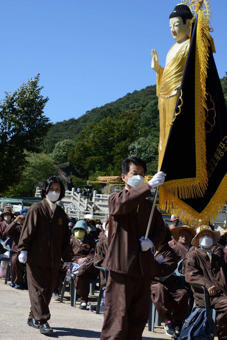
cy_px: 170
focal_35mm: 70
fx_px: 662
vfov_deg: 28.8
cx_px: 114
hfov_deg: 19.5
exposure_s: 1/250
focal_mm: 70
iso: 400
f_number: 16
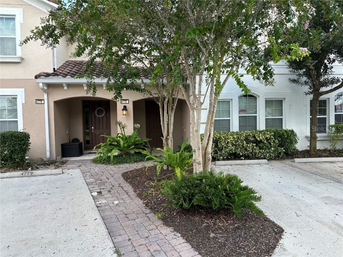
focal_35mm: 24
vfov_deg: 56.8
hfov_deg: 71.6
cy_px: 128
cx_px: 172
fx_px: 238
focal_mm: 6.86
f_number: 1.78
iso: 80
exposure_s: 1/642
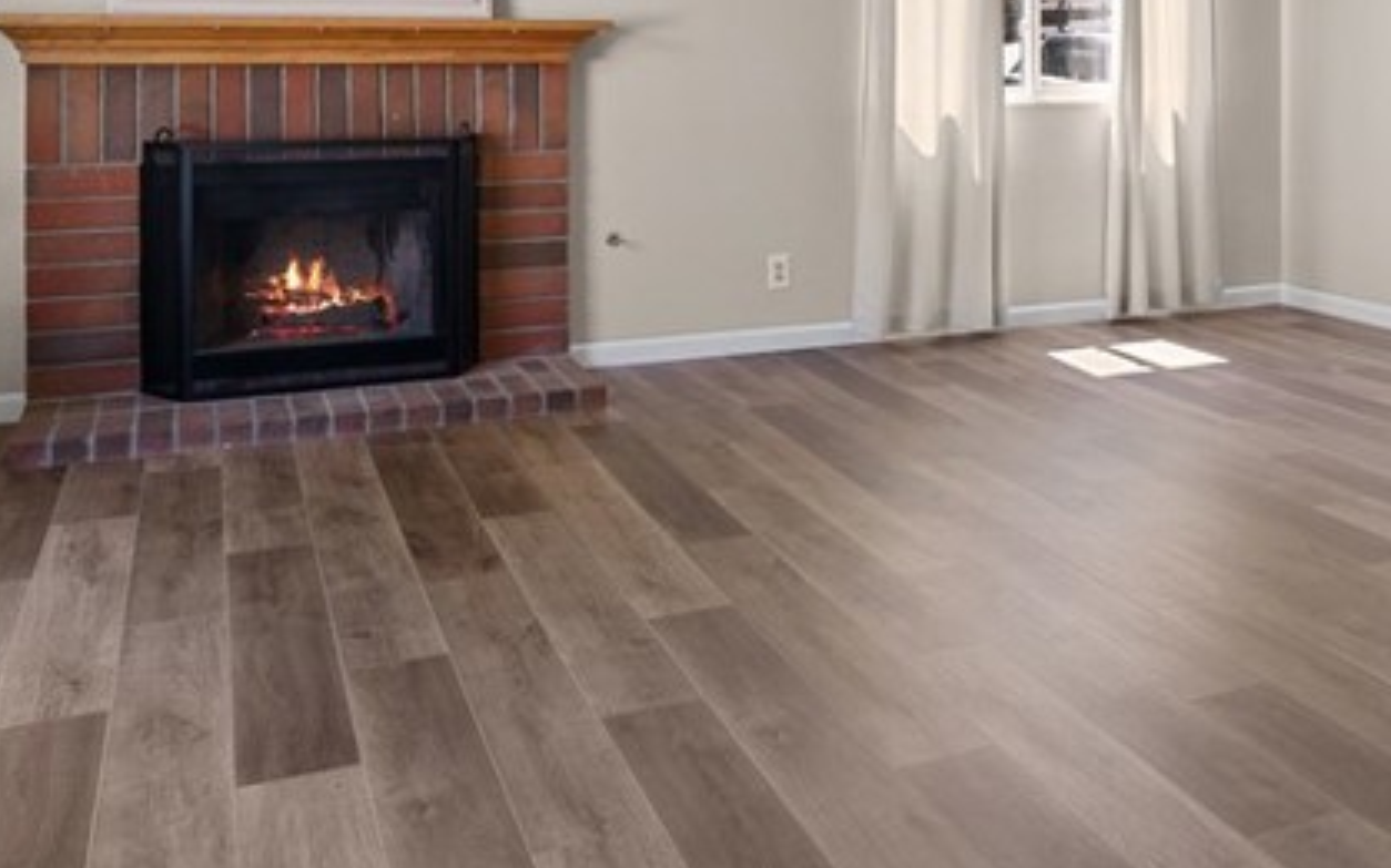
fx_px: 1516
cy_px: 45
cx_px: 1018
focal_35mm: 40
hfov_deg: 47.7
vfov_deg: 30.2
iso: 250
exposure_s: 1/10
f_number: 6.3
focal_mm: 16
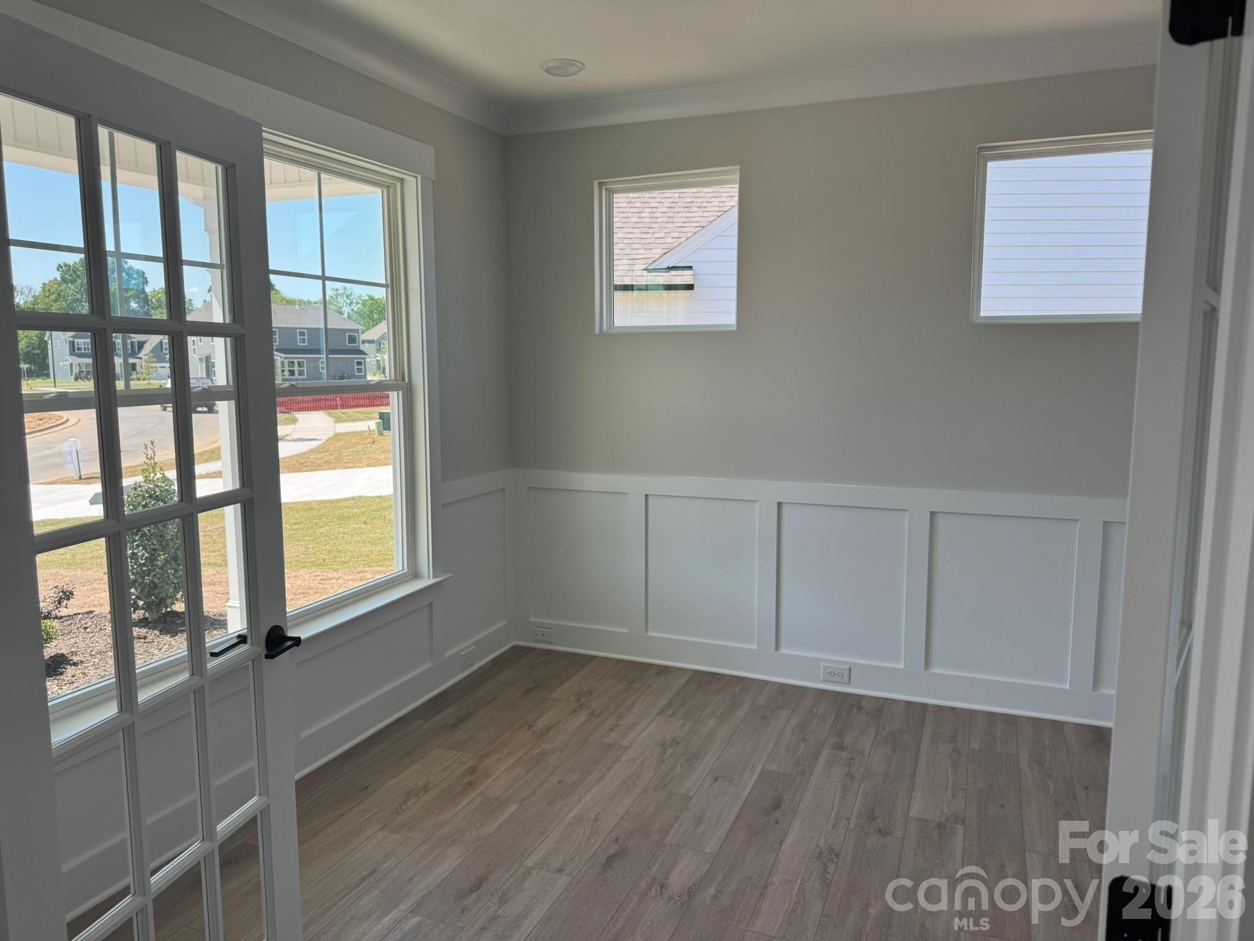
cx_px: 627
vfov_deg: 56.8
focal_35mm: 24
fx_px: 869
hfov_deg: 71.6
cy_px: 470
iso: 80
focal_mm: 6.76
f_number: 1.78
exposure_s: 1/639
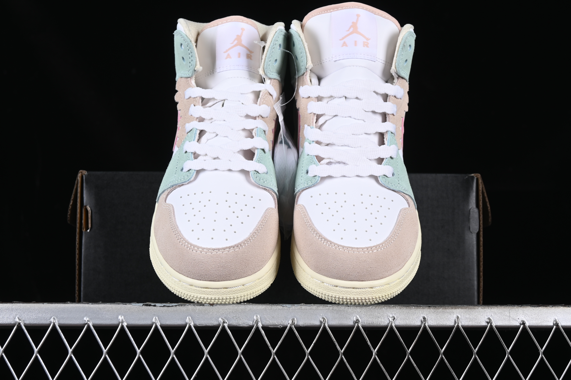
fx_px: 1189
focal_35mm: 75
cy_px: 190
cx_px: 286
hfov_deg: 27.0
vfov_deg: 18.2
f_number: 8
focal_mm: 50
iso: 160
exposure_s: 1/80
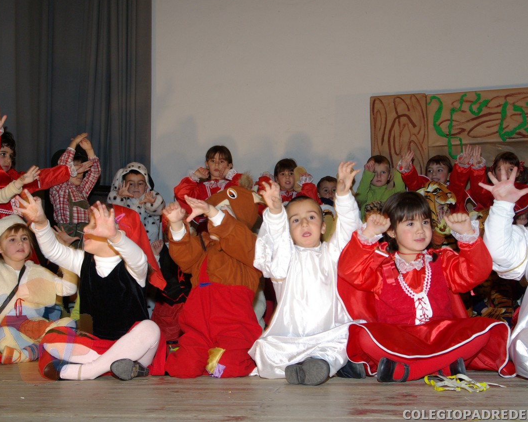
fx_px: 774
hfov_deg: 37.6
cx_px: 275
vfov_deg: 30.5
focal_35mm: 50
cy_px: 210
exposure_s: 1/45
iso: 400
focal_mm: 29
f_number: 5.6
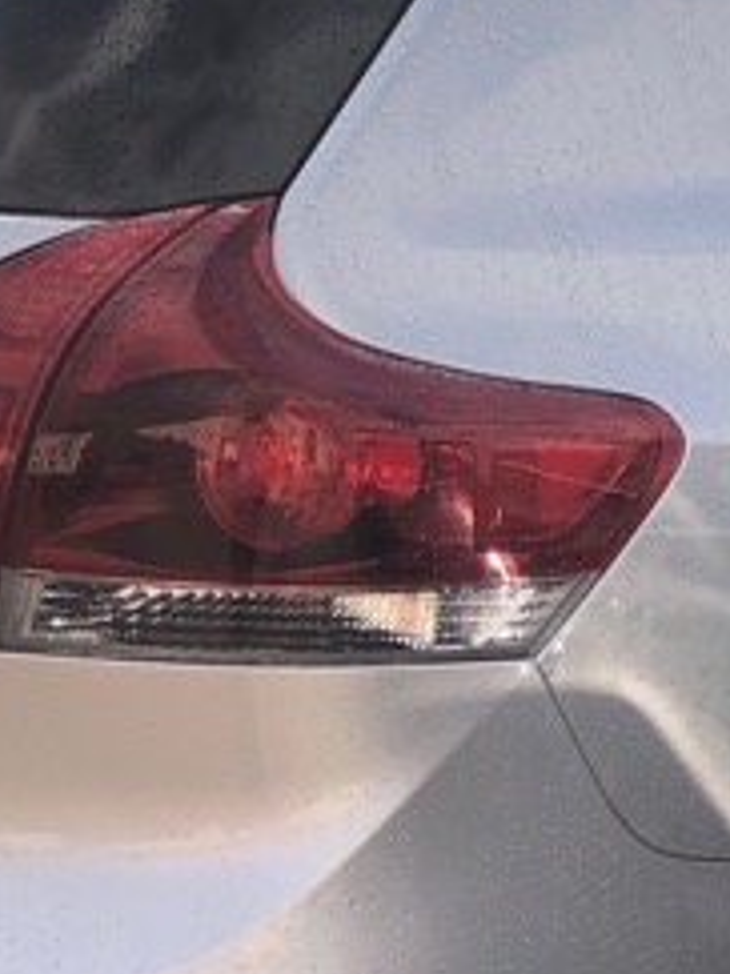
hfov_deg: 12.5
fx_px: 3321
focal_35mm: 118
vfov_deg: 16.7
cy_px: 589
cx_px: 413
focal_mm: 3.99
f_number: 1.8
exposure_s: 1/1567
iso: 20
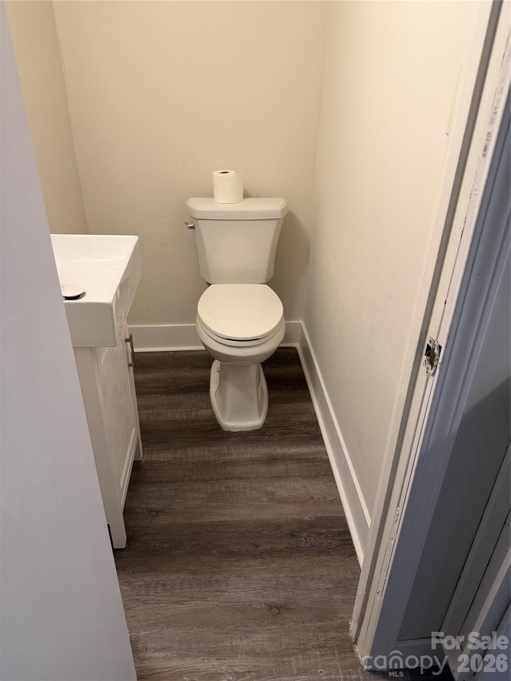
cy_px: 340
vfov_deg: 71.6
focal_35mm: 24
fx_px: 472
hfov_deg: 56.8
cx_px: 256
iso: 250
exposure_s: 1/60
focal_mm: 6.76
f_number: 1.78
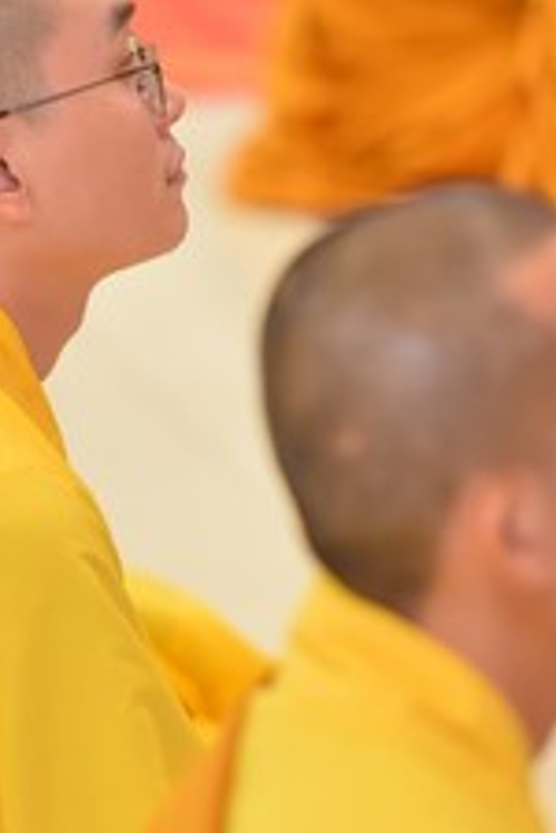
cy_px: 429
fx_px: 10355
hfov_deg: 3.1
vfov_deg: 4.6
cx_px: 61
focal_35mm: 447
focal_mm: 155
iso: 800
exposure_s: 1/100
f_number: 2.8
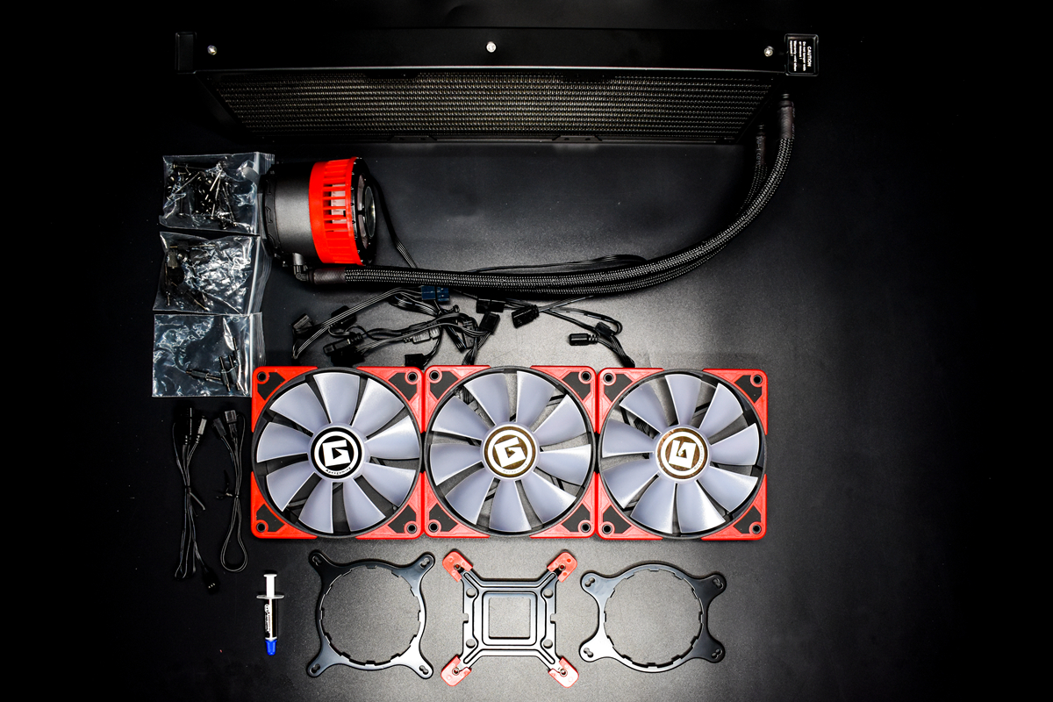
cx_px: 526
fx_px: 790
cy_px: 351
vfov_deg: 47.9
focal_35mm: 27
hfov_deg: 67.4
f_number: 4
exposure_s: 1/125
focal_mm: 18
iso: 800
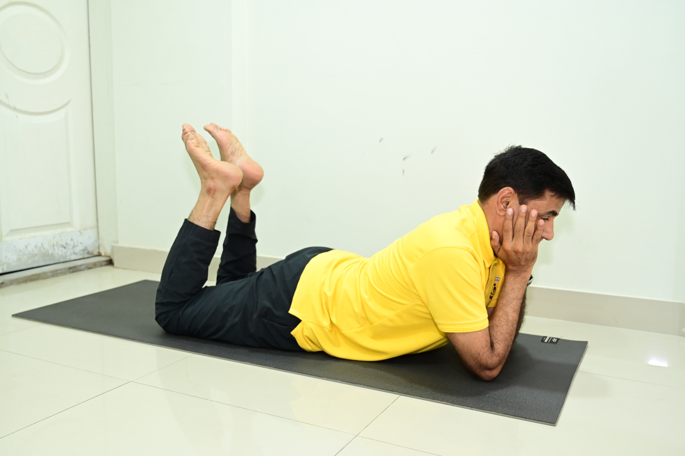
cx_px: 342
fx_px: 647
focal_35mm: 34
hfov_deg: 55.8
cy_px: 228
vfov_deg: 38.8
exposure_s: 1/125
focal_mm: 34
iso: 3200
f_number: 4.5
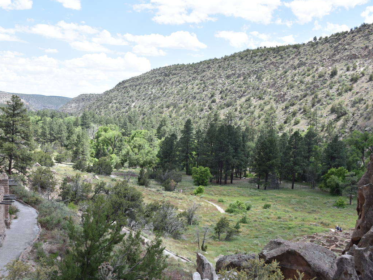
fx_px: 463
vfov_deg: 33.6
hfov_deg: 43.8
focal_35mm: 43
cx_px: 164
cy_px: 151
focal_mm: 36
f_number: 7.1
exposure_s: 1/200
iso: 100
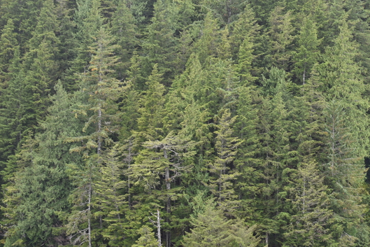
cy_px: 64
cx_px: 334
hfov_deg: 21.6
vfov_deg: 14.8
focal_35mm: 92
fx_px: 946
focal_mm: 38
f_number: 4.5
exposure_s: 1/80
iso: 100
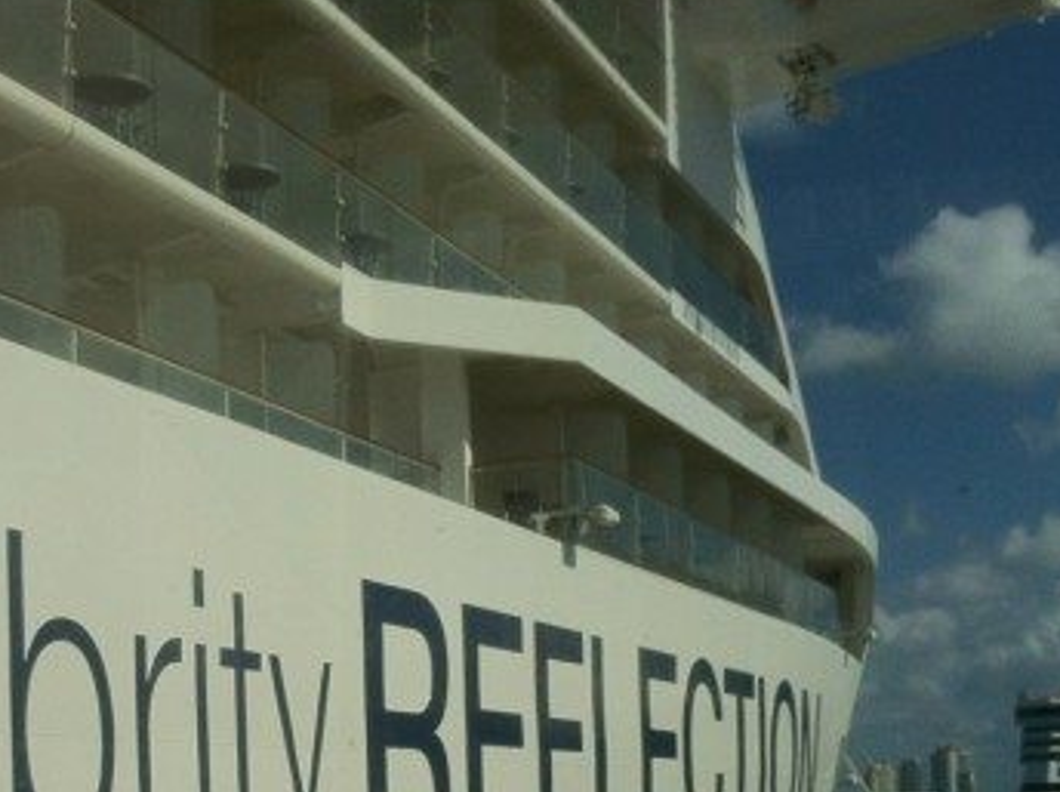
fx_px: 2079
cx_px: 230
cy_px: 727
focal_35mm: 68
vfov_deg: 21.1
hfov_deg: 28.1
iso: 80
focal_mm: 3.85
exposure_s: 1/6033
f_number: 2.8
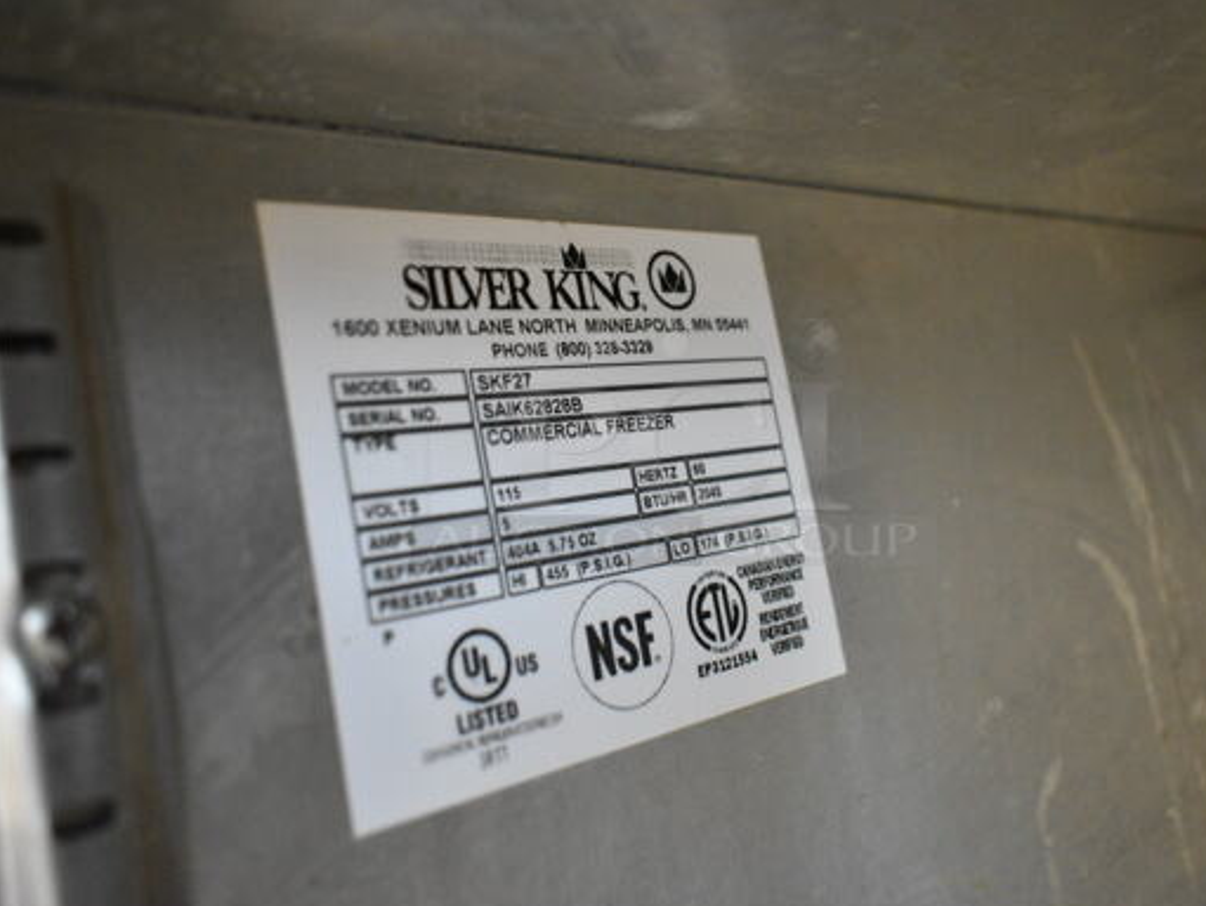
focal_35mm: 31
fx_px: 1081
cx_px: 675
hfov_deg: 58.2
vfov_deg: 45.5
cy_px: 441
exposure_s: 1/30
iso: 3200
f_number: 3.5
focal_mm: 18
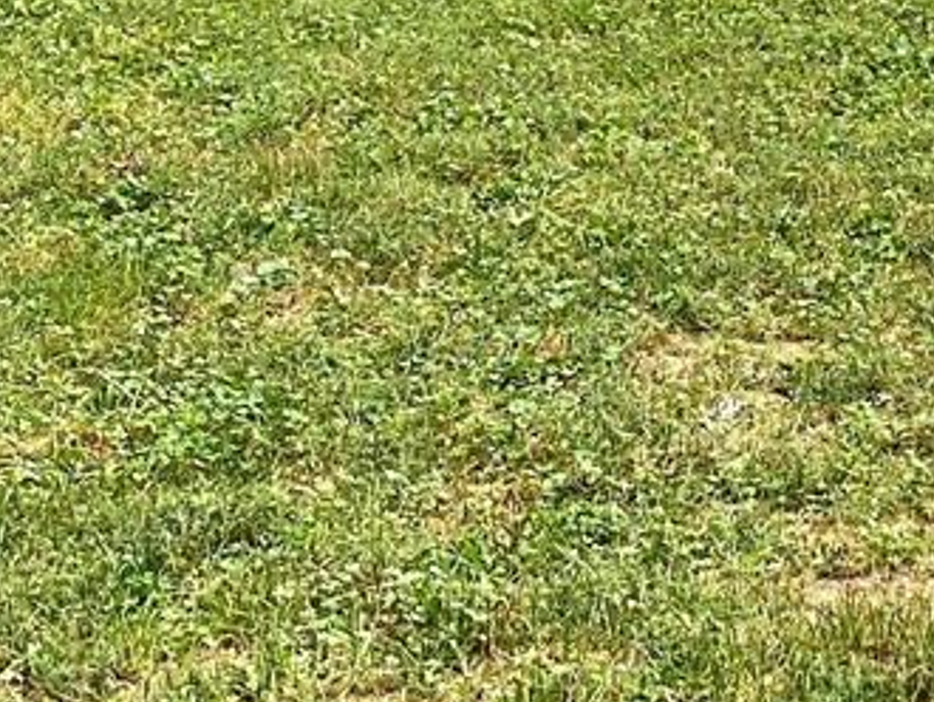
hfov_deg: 15.6
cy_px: -957
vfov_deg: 10.3
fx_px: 3402
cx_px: 439
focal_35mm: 126
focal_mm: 4.25
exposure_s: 1/128
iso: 32
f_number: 1.8
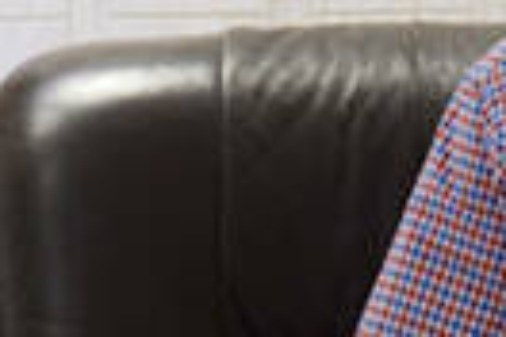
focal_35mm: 182
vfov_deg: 7.5
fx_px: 2558
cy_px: -101
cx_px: 721
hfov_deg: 10.9
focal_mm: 24
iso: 1600
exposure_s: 1/60
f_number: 4
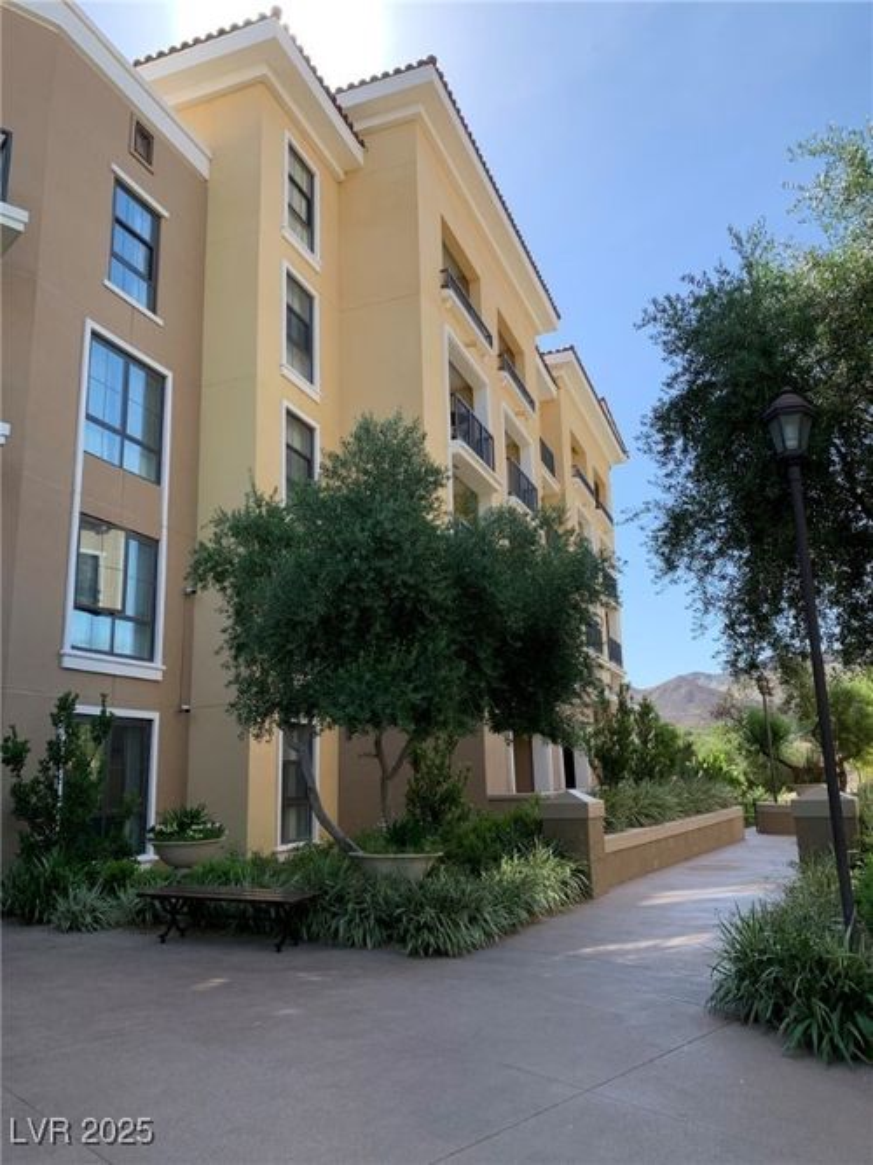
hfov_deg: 53.0
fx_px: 875
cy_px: 582
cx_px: 436
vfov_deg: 67.3
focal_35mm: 26
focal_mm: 4.25
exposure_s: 1/842
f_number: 1.8
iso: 25
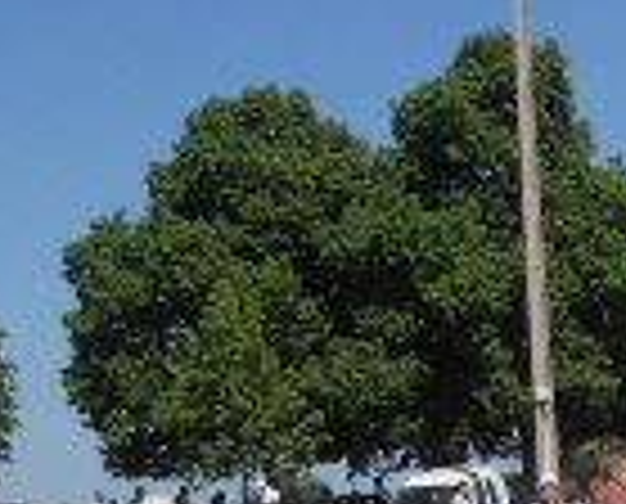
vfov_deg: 11.9
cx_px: 752
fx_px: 2248
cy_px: 886
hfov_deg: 15.3
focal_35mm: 121
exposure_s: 1/320
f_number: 8
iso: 80
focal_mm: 4.9
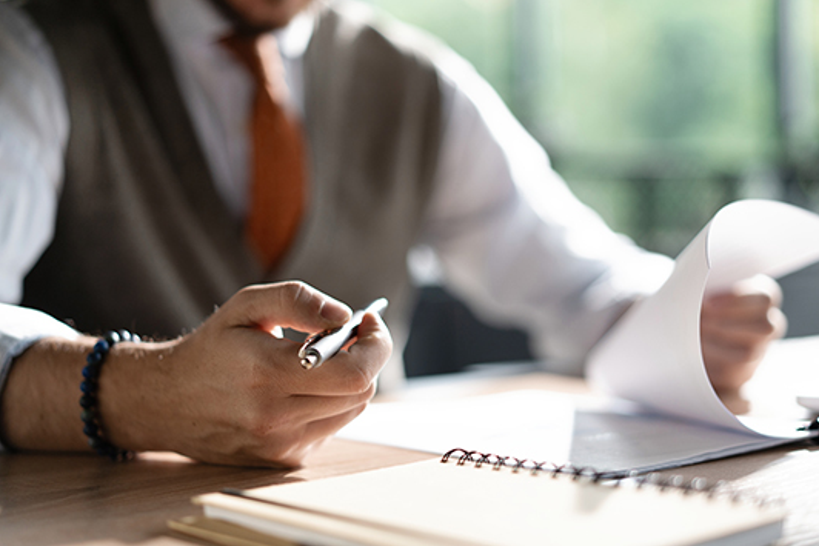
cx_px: 445
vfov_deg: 21.9
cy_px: 288
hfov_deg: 32.4
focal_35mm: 62
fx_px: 1411
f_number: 1.8
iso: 200
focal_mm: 55
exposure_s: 1/100
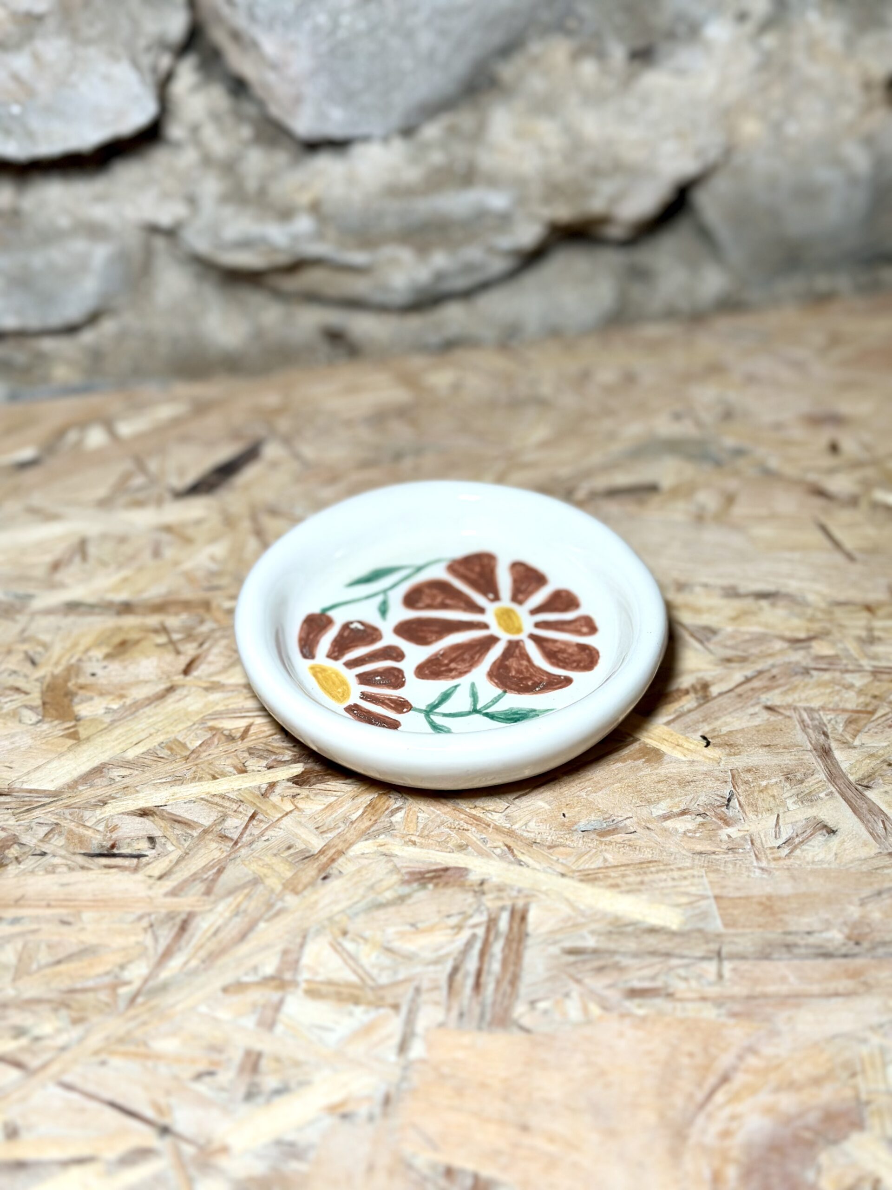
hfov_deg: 30.3
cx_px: 446
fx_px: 1649
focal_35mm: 48
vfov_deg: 39.7
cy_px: 595
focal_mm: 6.86
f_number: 1.78
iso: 100
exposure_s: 1/121
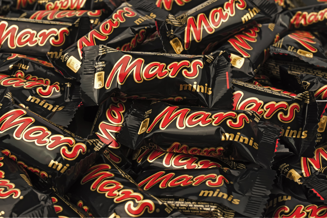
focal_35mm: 70
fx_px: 640
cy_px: 109
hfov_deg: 28.7
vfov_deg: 19.3
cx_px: 164
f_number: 9
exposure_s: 1/50
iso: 250
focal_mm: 47
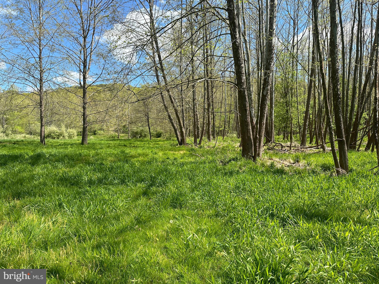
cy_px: 142
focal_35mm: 24
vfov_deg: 56.8
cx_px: 190
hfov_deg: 71.6
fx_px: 263
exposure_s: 1/2203
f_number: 1.78
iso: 80
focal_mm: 6.86
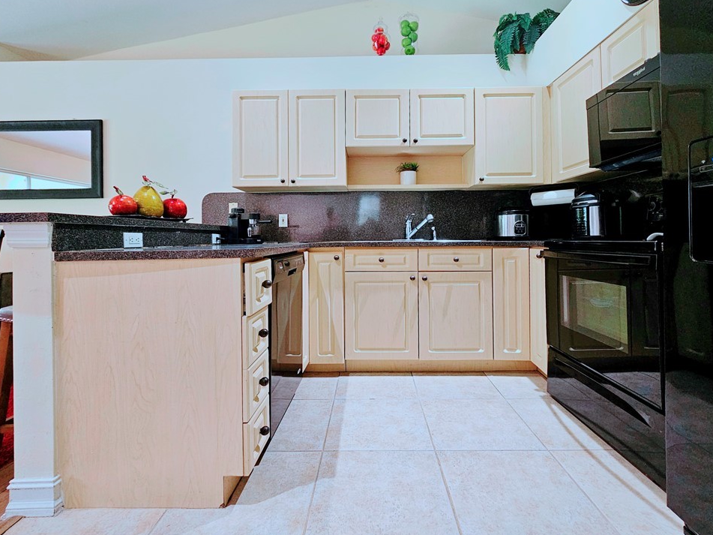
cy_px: 281
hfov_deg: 102.0
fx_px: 288
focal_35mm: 14
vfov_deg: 85.6
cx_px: 373
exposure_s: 1/60.2
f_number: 2.2
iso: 320
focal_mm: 2.2
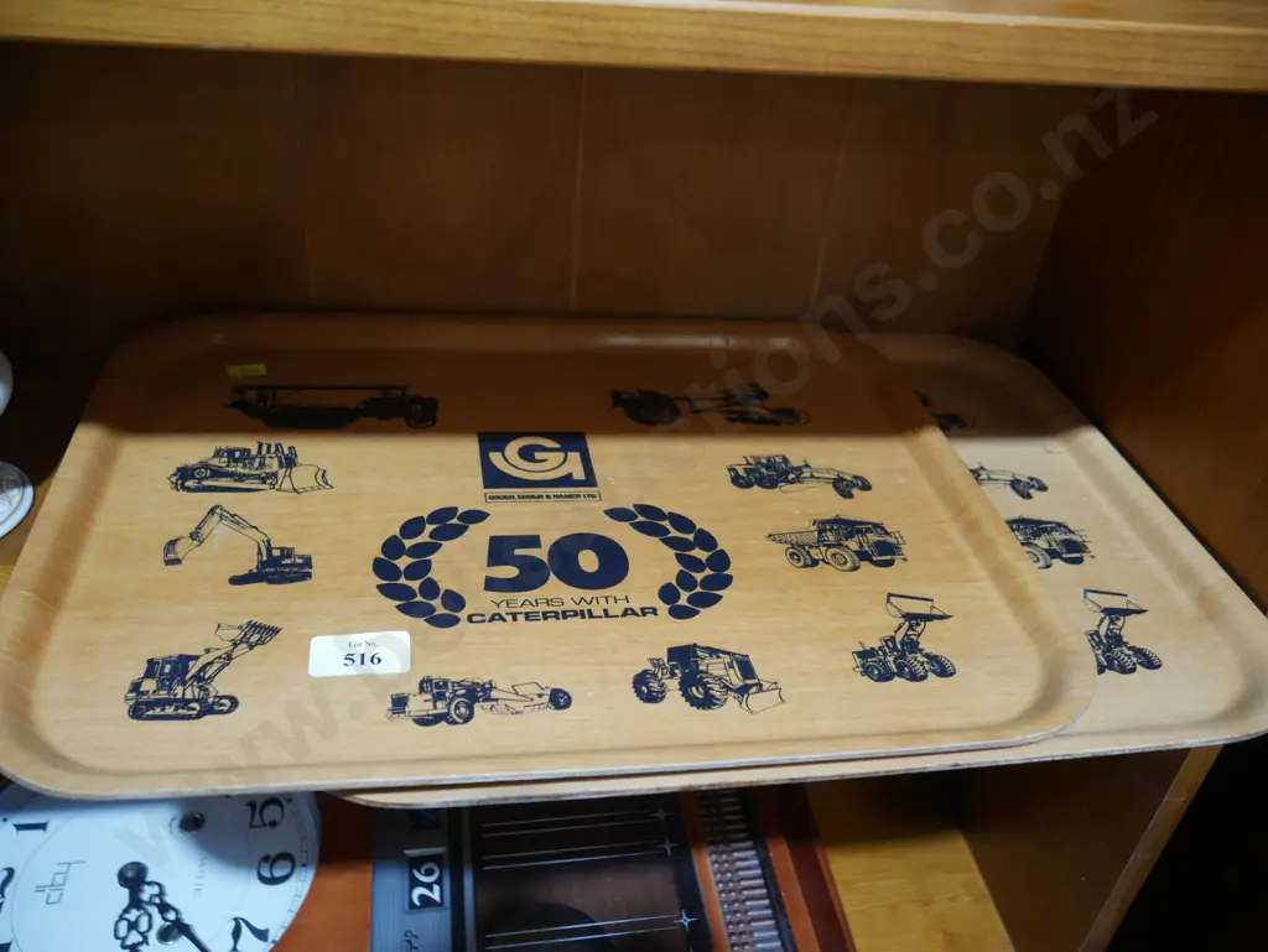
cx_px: 634
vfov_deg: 49.8
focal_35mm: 28
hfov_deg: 63.4
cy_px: 476
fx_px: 1026
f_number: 3.5
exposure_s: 1/60
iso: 500
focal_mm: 14
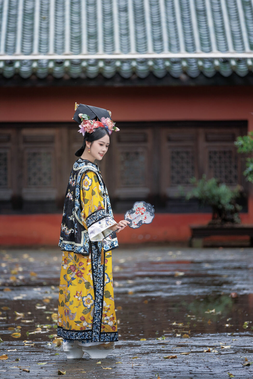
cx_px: 126
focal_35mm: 170
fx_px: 1792
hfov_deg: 8.1
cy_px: 190
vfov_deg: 12.1
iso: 160
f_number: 2.8
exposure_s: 1/1250
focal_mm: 170
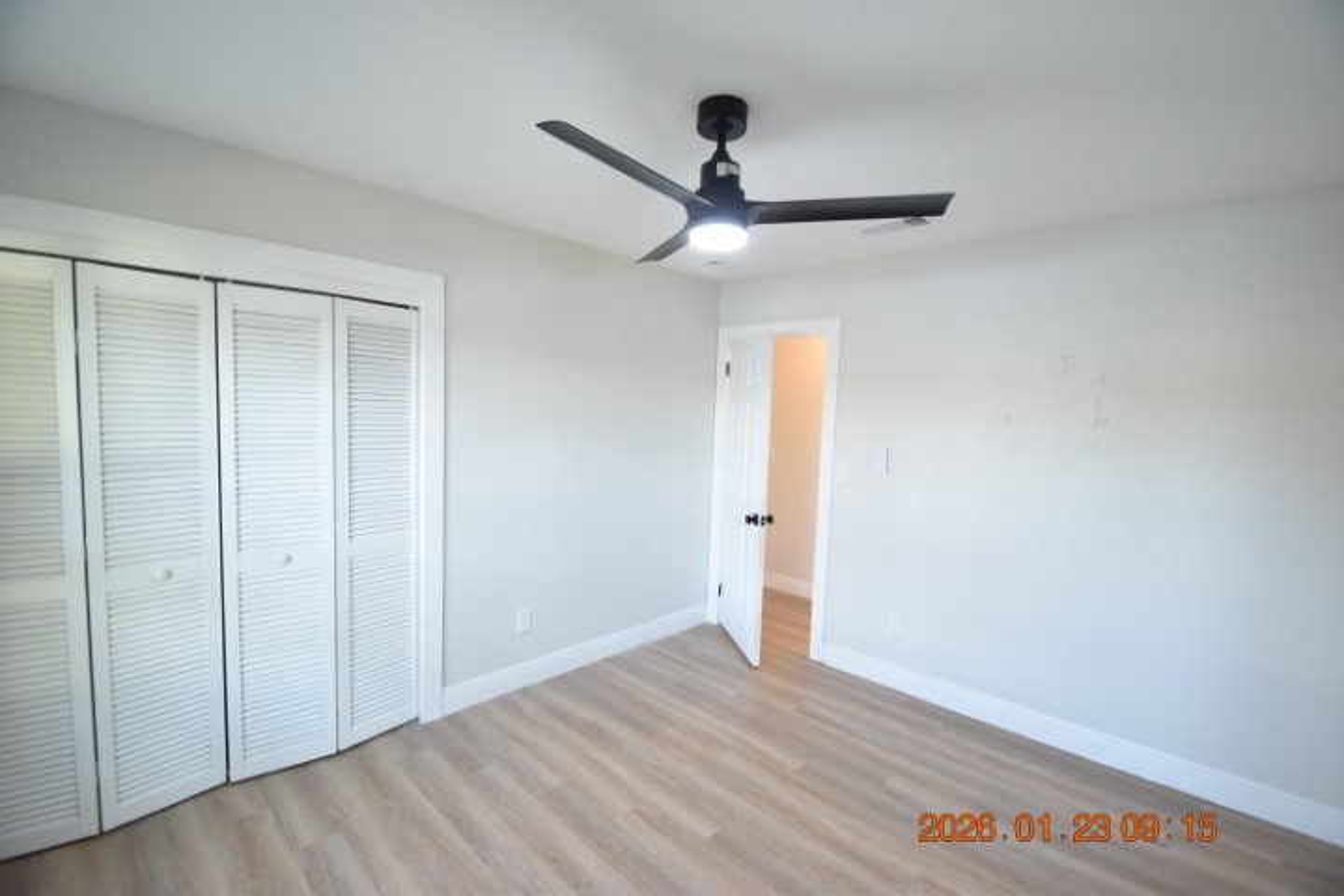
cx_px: 672
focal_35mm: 15
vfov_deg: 77.3
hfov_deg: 100.4
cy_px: 448
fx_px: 560
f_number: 3.5
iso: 800
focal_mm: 10
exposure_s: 1/30
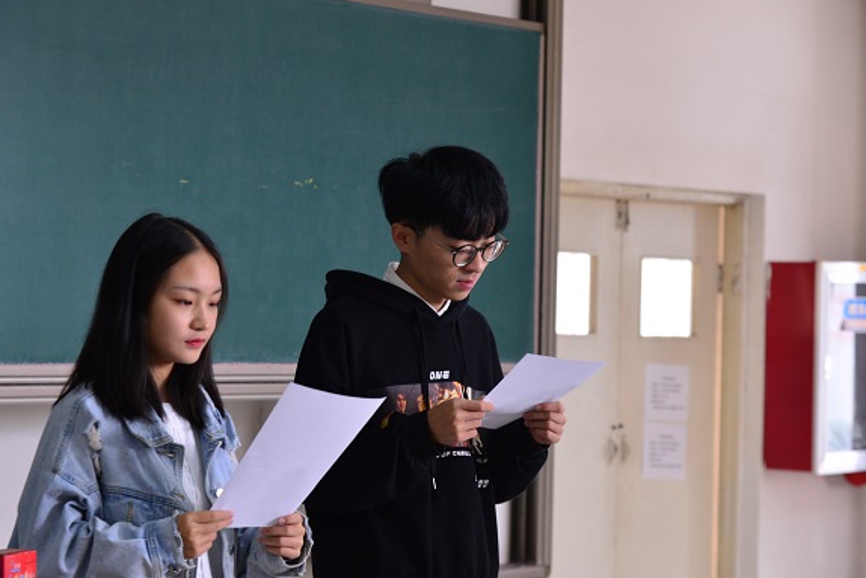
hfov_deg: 19.3
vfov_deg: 12.9
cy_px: 306
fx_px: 2550
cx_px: 398
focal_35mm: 106
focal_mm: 95
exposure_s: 1/80
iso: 1250
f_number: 5.6
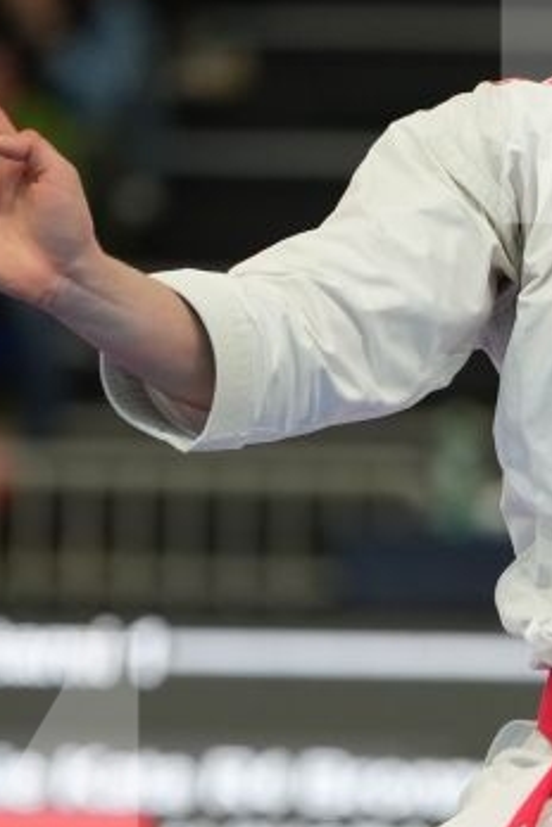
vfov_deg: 3.7
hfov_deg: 2.5
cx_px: 723
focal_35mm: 559
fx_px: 12856
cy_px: 848
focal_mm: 162
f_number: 2.8
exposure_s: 1/500
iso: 1000
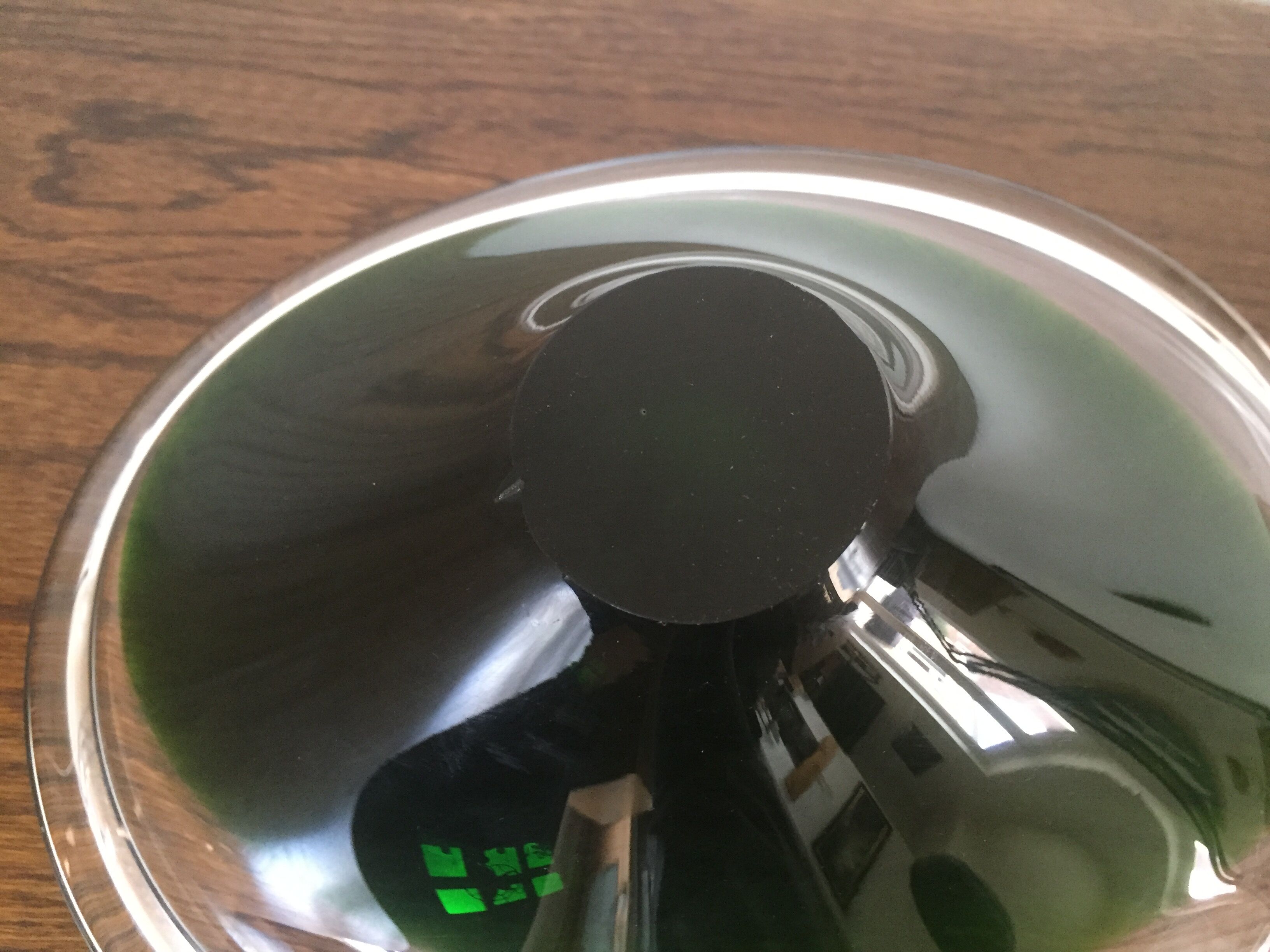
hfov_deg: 61.7
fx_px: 1064
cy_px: 476
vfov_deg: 48.2
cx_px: 635
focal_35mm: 29
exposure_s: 1/17
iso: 250
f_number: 2.2
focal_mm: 4.15
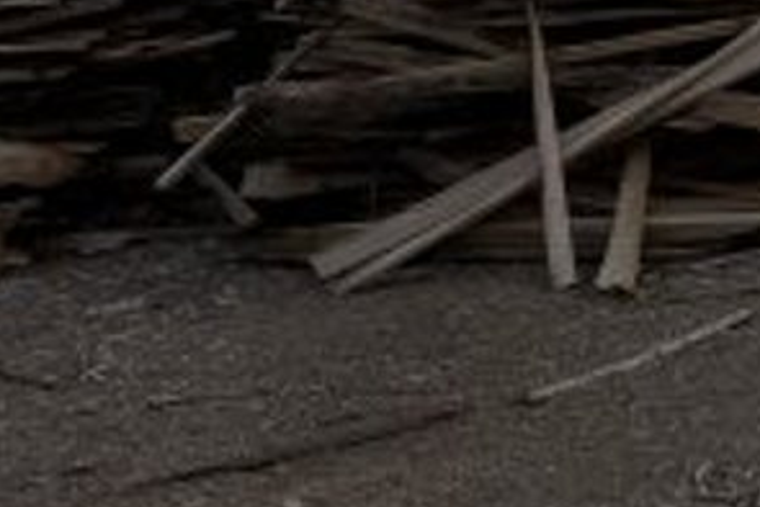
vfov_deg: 10.2
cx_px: 1202
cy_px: -346
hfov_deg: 14.7
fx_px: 2703
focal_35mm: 128
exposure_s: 1/8130
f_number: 1.78
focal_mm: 6.76
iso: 80
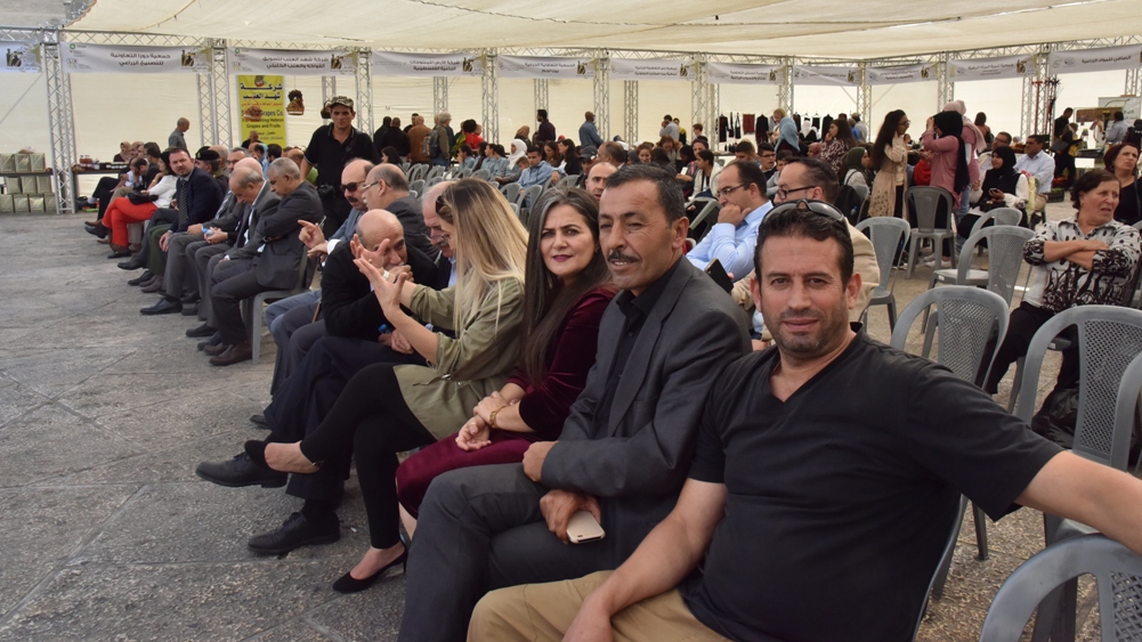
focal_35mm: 30
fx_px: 908
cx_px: 576
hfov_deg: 64.3
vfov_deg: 38.8
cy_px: 254
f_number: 16
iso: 1600
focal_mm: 28
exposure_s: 1/1000
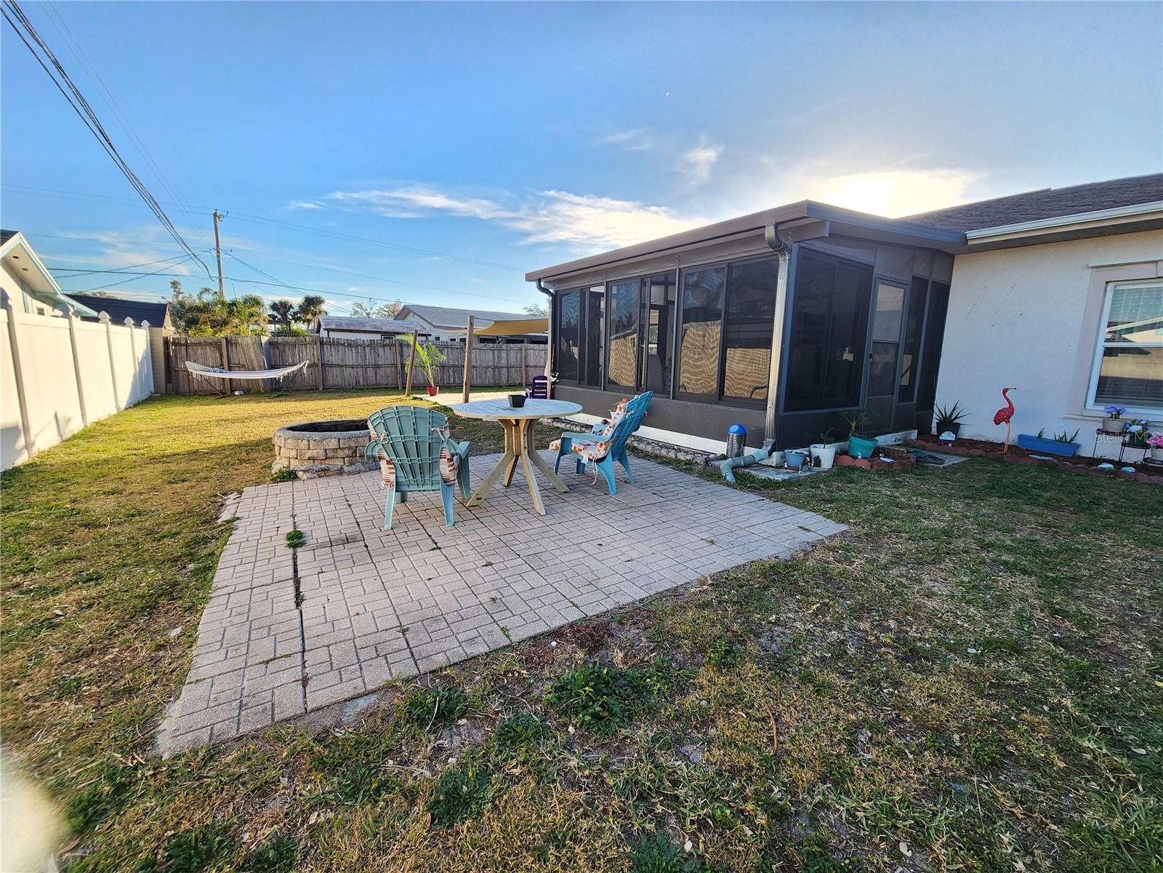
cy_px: 436
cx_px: 582
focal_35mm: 13
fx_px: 437
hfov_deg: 106.2
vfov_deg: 89.9
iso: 50
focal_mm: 2.2
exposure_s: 1/336
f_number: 2.2
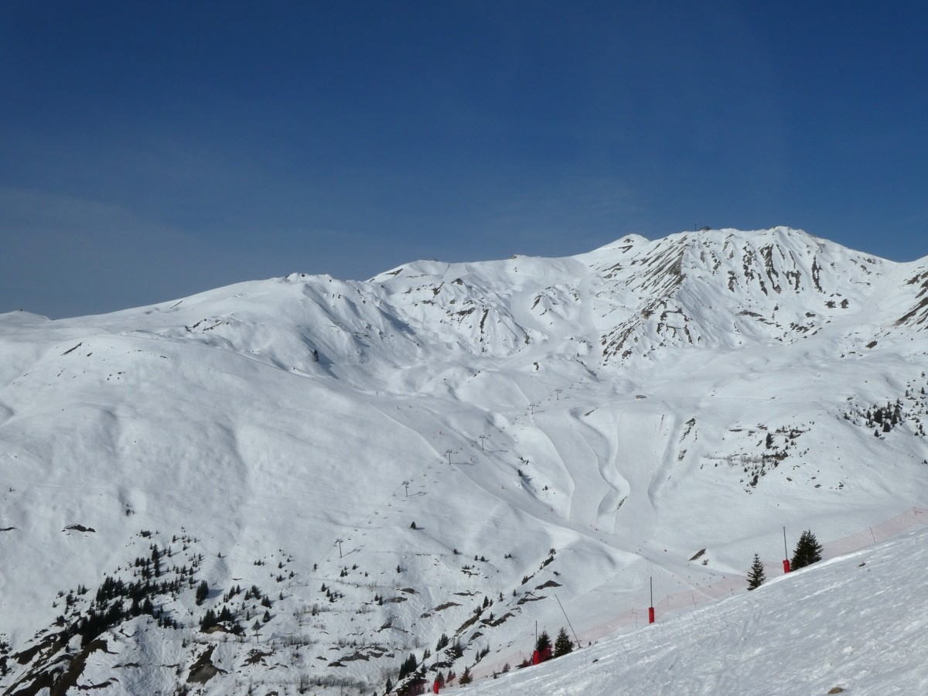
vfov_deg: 30.9
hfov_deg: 40.4
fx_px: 1260
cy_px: 348
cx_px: 464
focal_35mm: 47
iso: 80
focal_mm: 8.4
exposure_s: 1/1000
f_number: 8
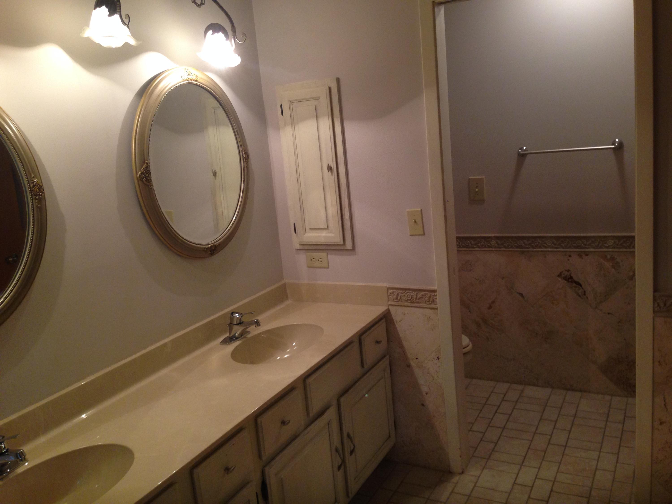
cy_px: 252
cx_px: 336
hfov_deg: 55.4
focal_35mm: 33
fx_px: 641
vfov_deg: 42.9
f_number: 2.4
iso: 125
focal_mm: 4.12
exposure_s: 1/20
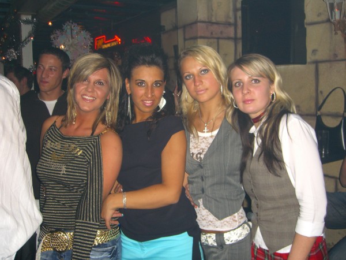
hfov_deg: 49.0
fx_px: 380
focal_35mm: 38
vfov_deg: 37.7
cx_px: 173
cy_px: 130
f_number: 2.8
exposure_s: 1/60
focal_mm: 7.9
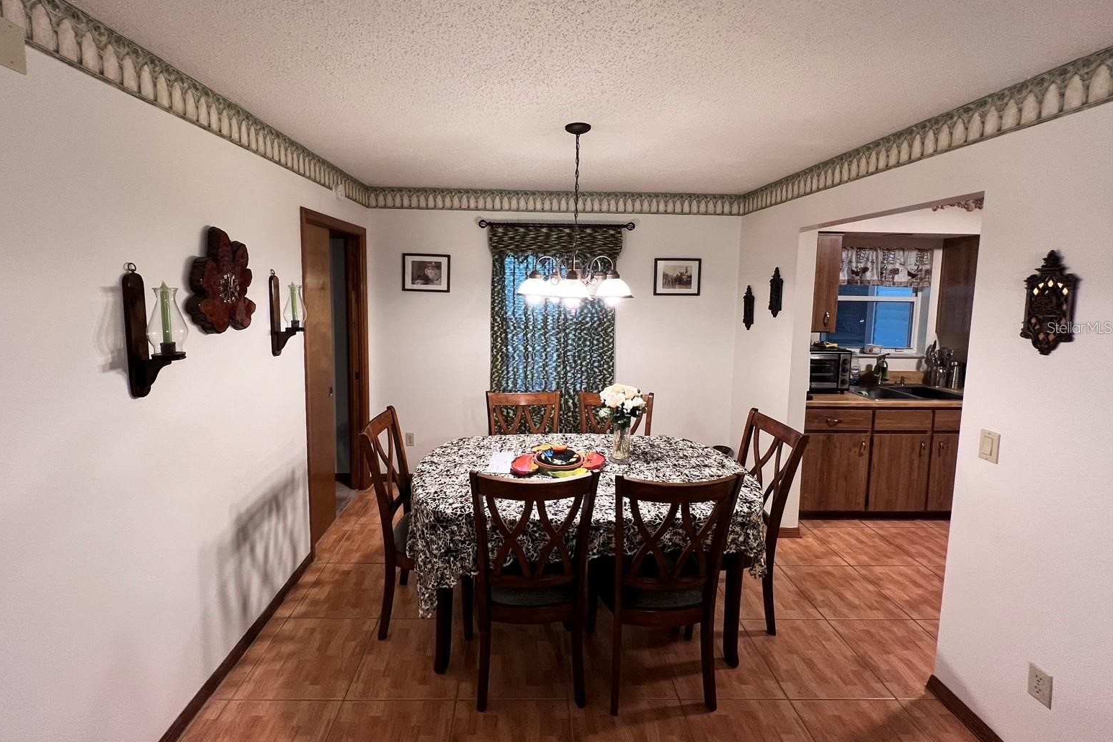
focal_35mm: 14
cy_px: 327
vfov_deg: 80.9
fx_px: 433
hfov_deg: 104.2
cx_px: 539
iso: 200
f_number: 1.8
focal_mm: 1.57
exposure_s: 1/60
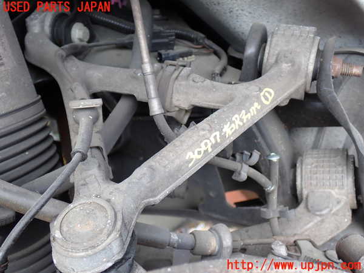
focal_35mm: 41
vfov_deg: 35.1
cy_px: 136
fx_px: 431
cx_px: 182
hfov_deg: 45.8
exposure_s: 1/80
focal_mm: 7.31
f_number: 2.8
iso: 160
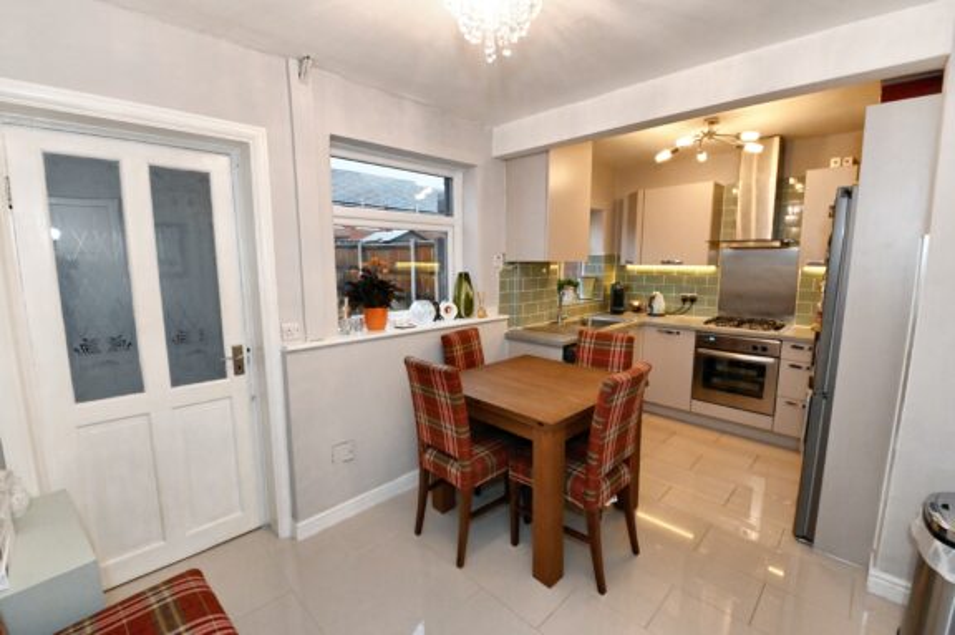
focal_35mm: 15
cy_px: 318
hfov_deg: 100.4
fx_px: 398
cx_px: 478
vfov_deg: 77.2
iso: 6400
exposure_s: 1/60
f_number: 10
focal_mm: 15
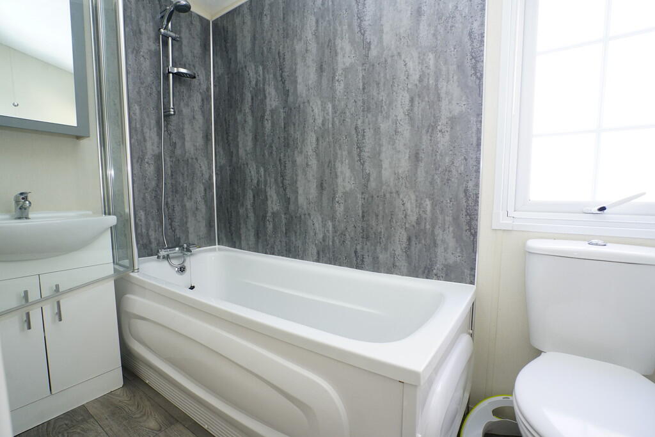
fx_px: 291
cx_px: 328
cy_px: 218
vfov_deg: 73.8
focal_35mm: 16
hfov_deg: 96.7
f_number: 5.6
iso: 1250
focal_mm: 16
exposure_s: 1/60
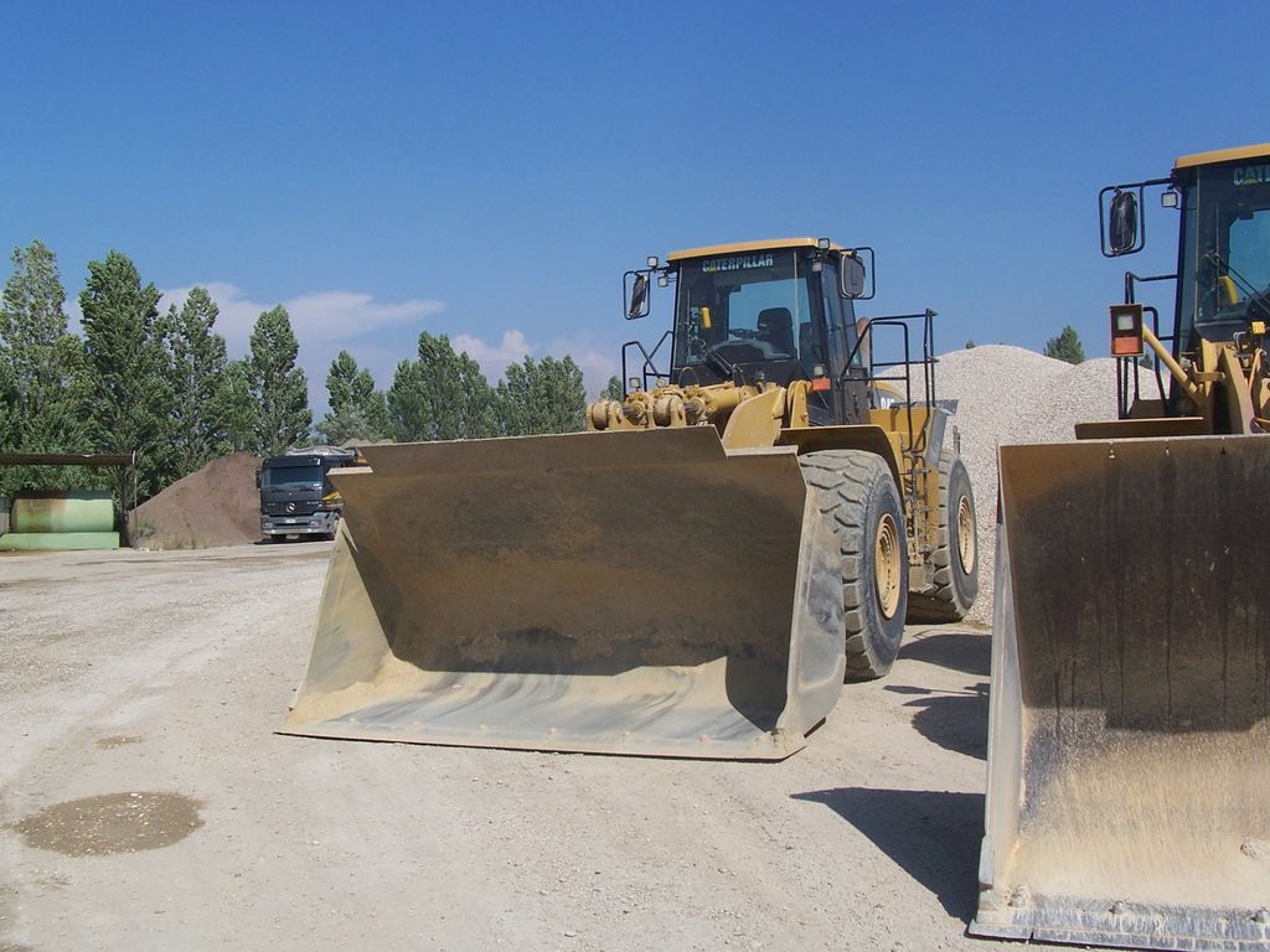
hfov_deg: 52.6
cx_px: 635
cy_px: 476
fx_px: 1284
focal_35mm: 35
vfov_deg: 40.7
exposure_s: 1/500
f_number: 5.6
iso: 80
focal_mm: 6
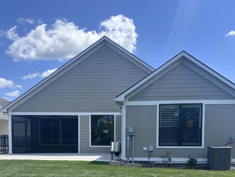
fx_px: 224
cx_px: 120
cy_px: 148
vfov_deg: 40.7
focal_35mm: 33
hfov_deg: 55.3
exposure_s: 1/2809
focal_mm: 6.86
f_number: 1.78
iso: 80
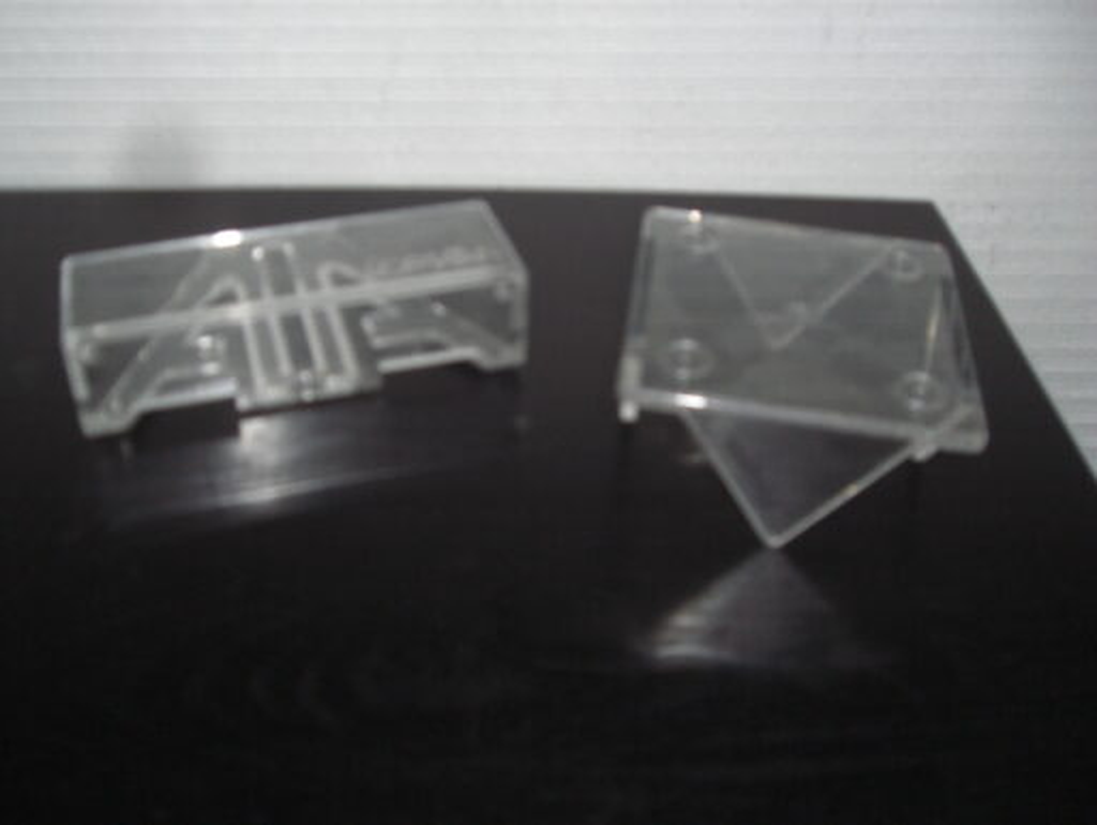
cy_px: 412
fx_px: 1205
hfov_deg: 48.9
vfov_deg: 37.8
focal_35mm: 38
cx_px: 548
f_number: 2.7
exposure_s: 1/30
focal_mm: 6.2
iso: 200
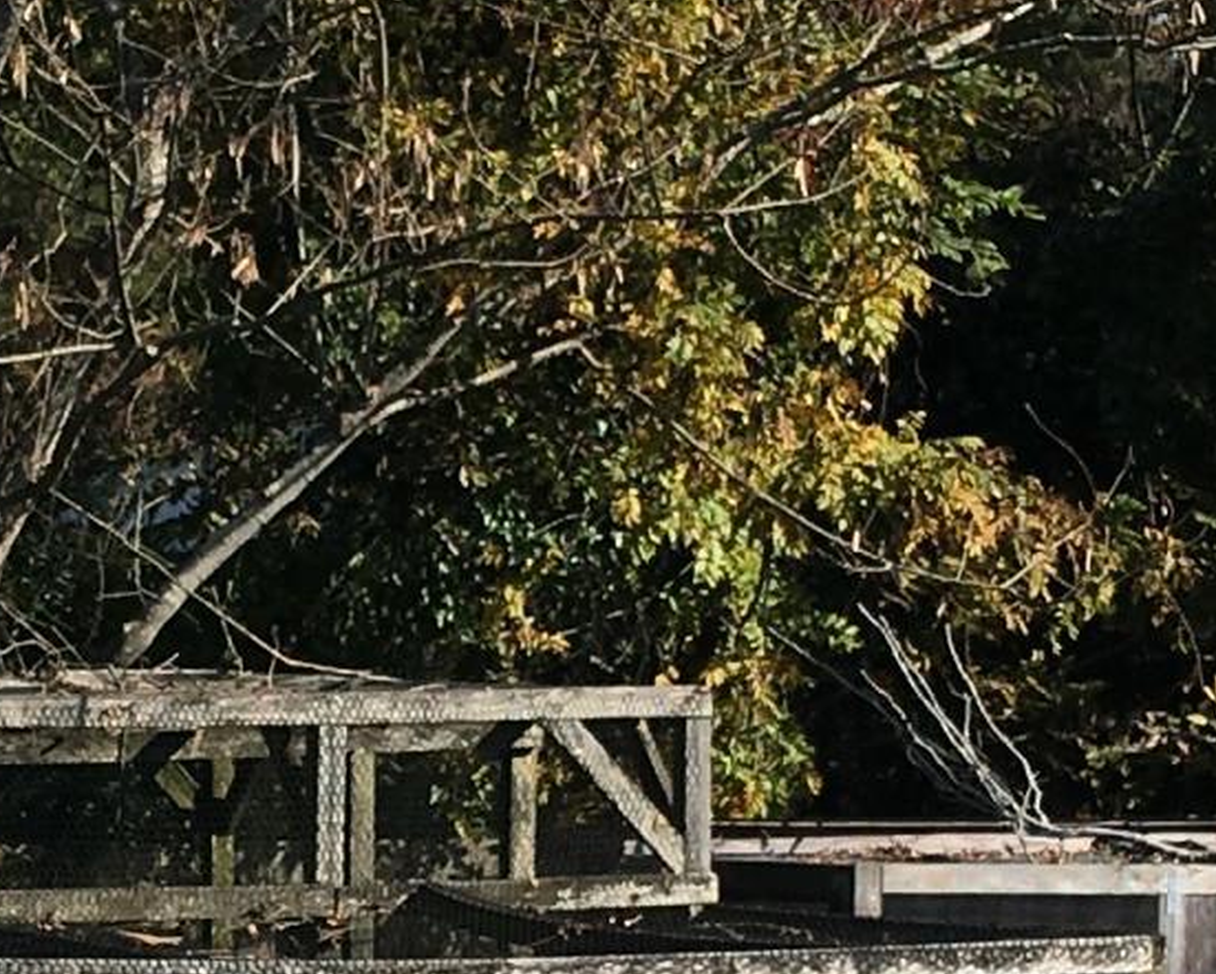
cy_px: 970
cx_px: 135
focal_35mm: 154
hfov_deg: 12.4
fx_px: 5543
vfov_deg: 10.0
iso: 25
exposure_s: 1/1538
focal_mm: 4.15
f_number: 2.2
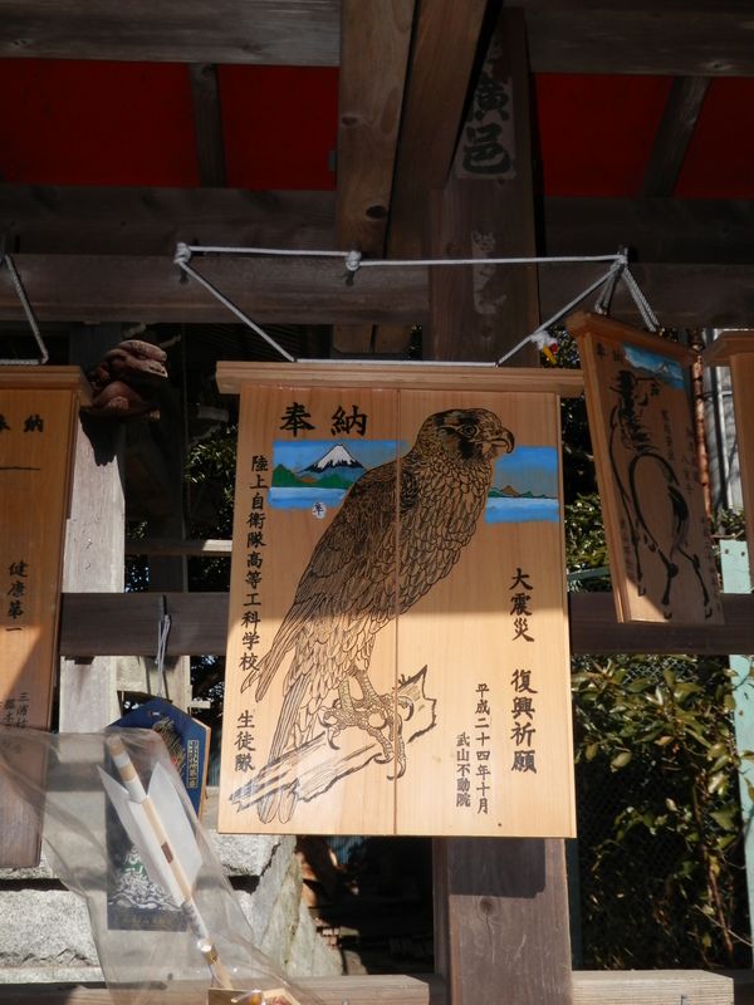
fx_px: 958
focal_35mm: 33
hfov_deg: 42.9
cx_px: 377
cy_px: 502
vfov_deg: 55.4
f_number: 9.7
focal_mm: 6
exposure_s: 1/125
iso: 80
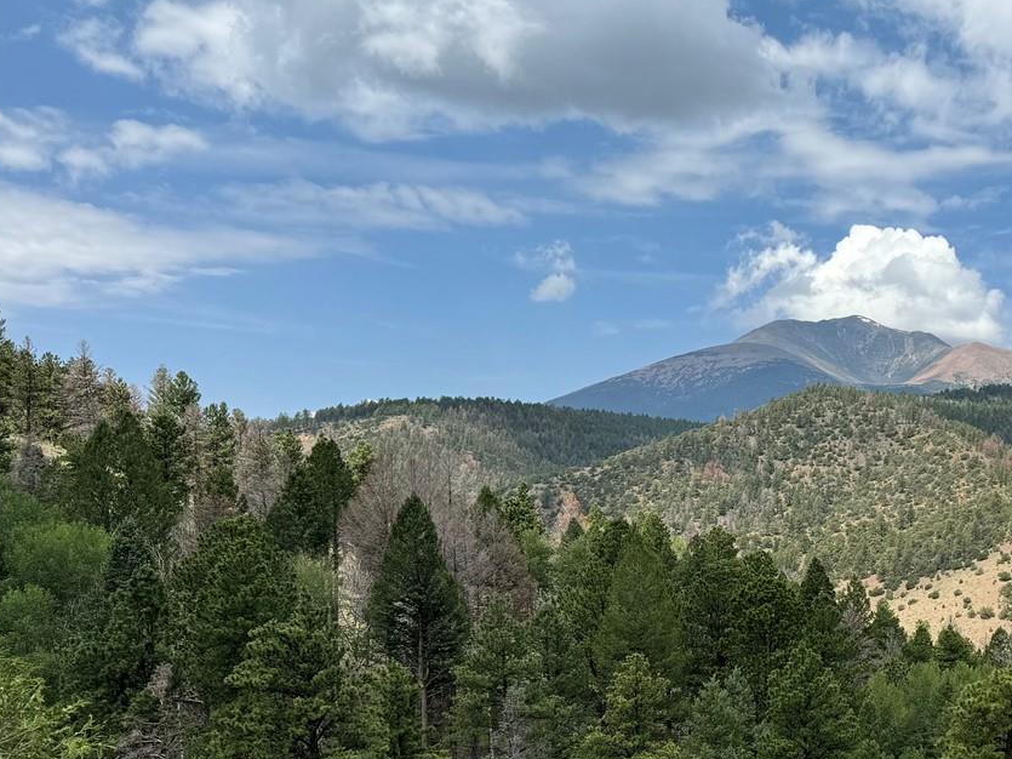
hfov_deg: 37.8
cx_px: 953
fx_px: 1345
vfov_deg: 30.6
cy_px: 620
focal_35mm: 46
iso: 80
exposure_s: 1/4049
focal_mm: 6.76
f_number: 1.78
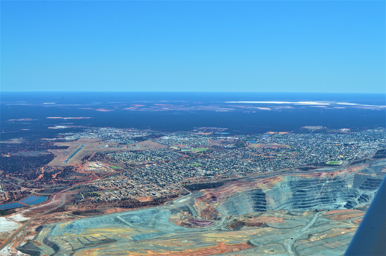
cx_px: 193
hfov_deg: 41.1
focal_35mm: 48
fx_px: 514
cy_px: 128
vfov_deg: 28.0
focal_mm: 32
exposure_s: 1/500
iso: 400
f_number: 11
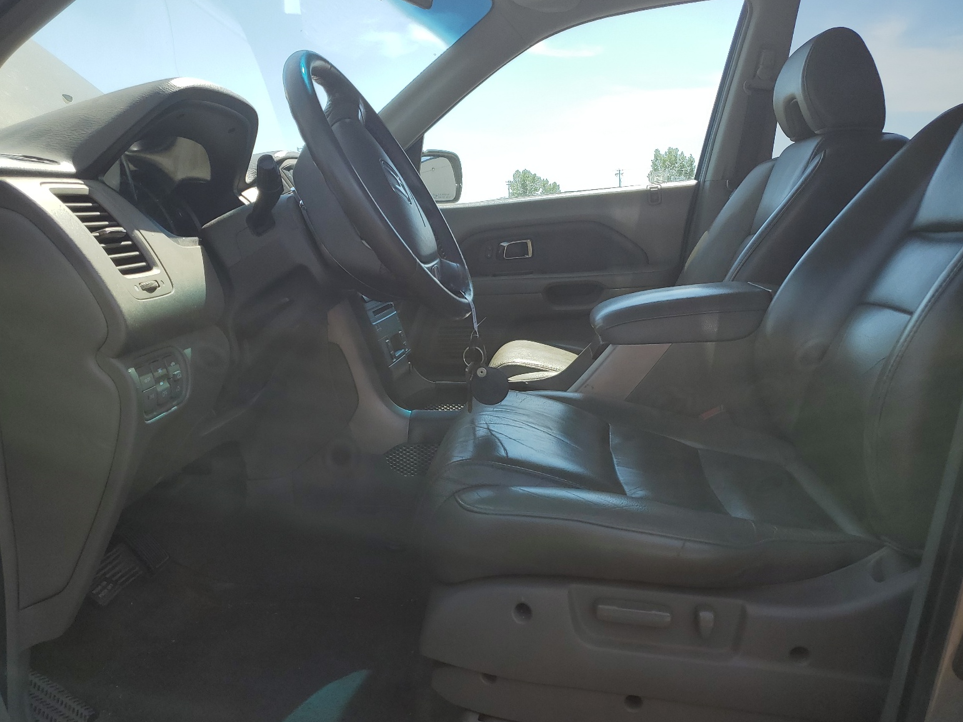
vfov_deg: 51.4
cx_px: 469
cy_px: 369
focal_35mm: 27
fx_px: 751
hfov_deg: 65.3
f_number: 1.5
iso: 50
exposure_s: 1/2000
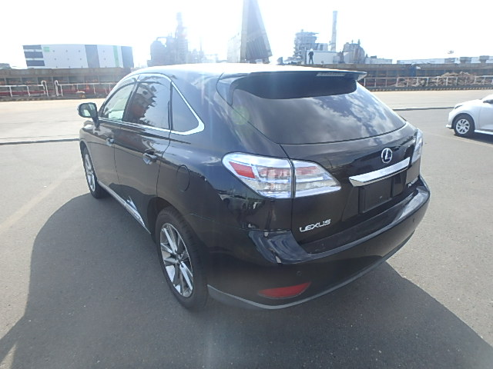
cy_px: 184
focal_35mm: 21
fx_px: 299
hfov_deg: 79.0
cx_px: 246
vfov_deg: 63.4
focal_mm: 3.7
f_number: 3.5
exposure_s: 1/400
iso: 125
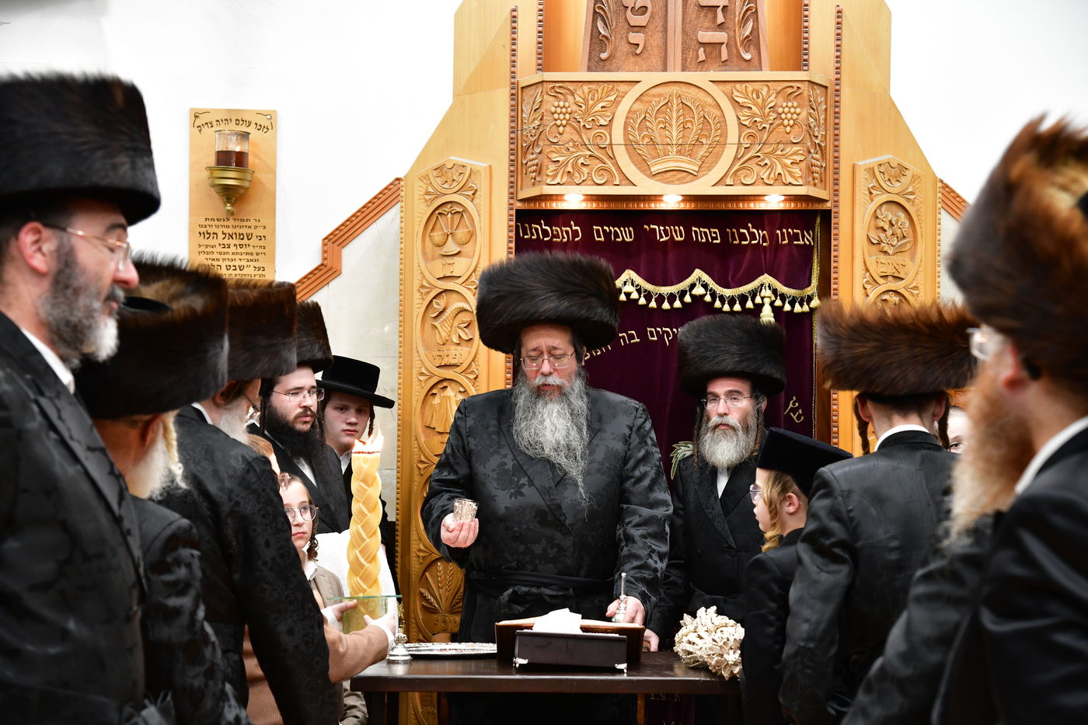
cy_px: 362
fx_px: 2115
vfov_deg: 19.5
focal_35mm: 70
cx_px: 544
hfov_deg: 28.8
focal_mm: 70
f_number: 5.6
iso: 2000
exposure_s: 1/80
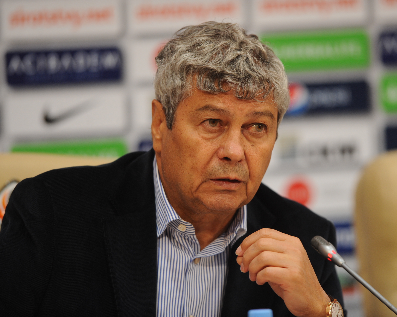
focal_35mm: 452
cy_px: 159
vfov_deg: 3.4
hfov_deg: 4.3
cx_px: 234
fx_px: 5311
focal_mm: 400
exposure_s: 1/500
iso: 1250
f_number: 4
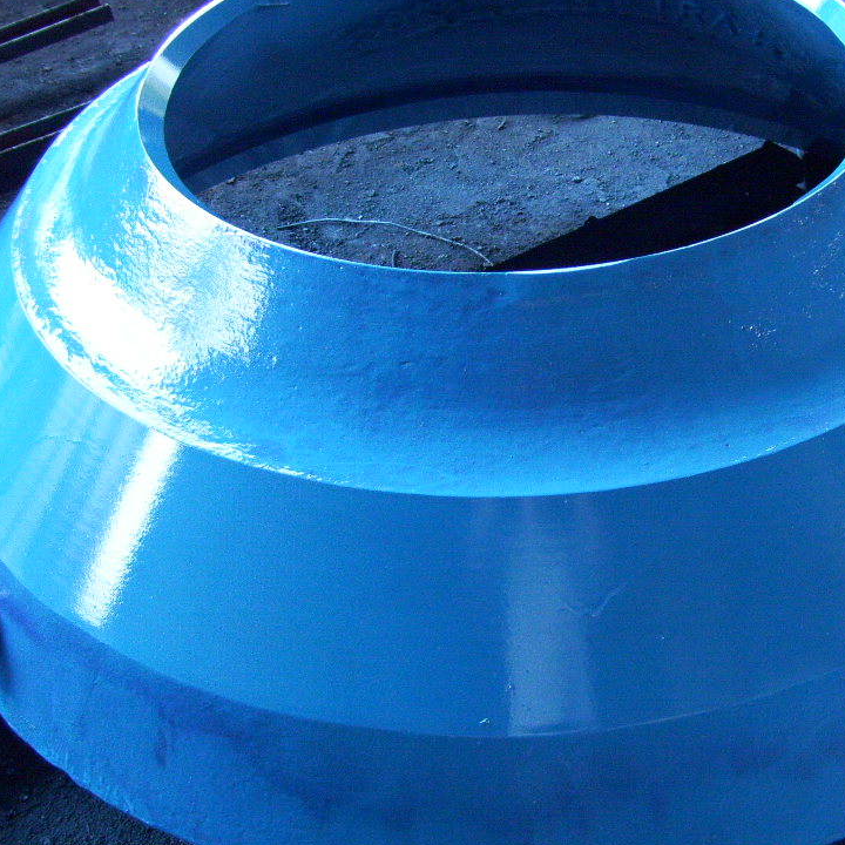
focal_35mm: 53
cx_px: 552
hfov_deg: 32.0
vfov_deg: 32.2
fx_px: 1464
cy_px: 410
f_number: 2.7
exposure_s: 1/160
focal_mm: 6
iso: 400
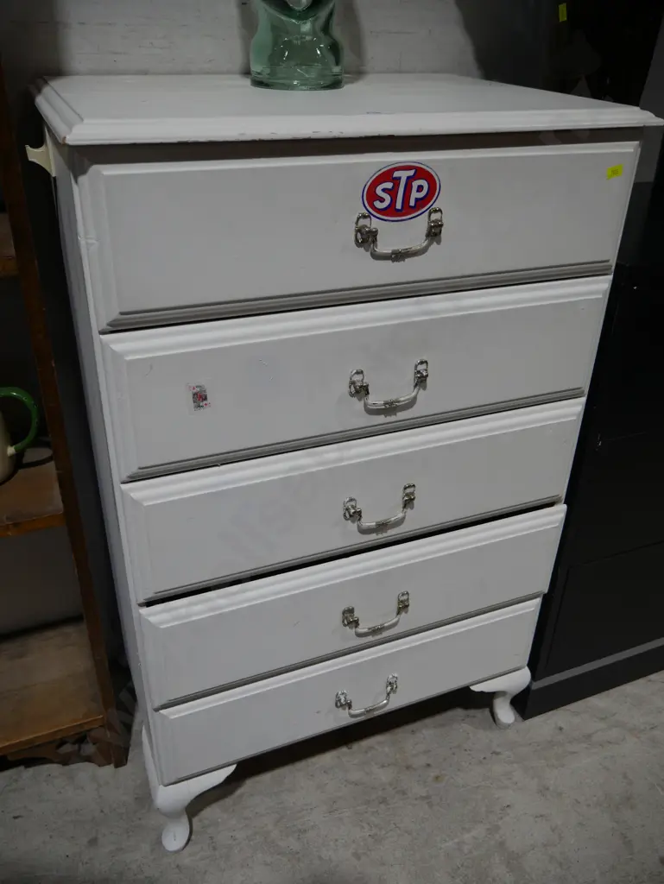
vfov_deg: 63.4
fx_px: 716
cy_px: 442
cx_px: 332
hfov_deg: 49.8
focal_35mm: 28
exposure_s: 1/125
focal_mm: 14
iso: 200
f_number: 3.5
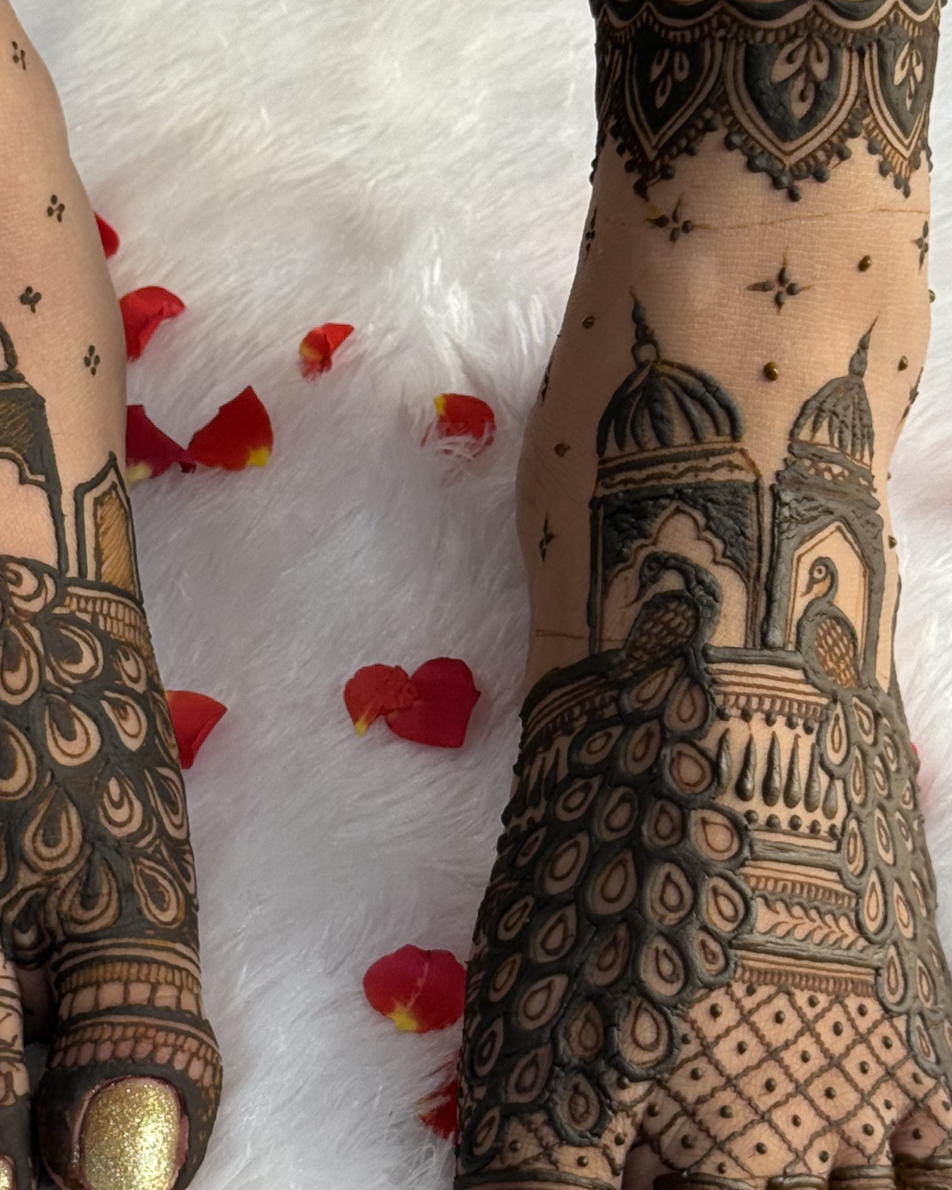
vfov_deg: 19.7
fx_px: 3417
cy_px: 418
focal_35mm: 97
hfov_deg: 15.8
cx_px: 308
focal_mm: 6.76
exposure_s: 1/100
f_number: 1.78
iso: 64
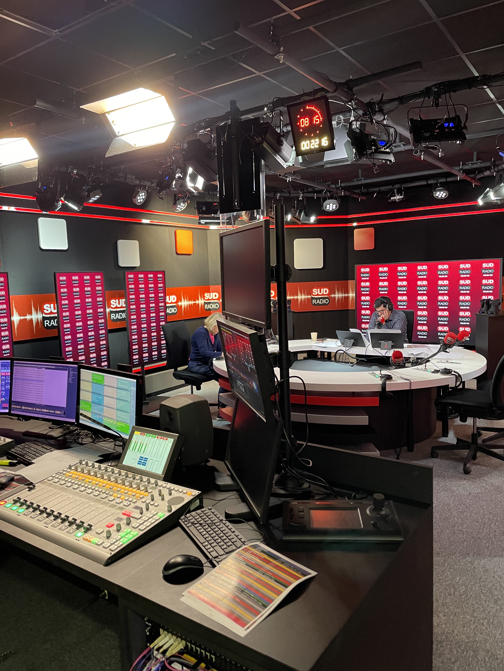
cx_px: 252
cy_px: 336
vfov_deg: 67.3
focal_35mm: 26
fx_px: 505
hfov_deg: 53.1
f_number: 1.6
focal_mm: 4.2
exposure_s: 1/51
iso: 500
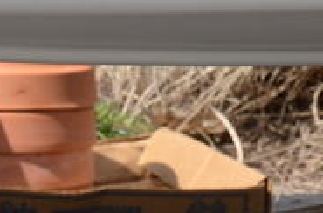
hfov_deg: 3.6
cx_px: 190
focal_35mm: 568
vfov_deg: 2.4
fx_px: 5079
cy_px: -84
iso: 100
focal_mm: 70
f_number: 7.1
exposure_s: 1/250
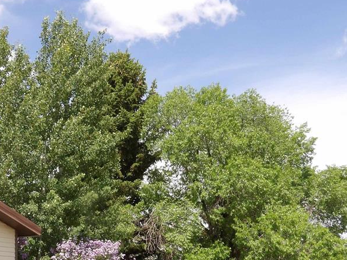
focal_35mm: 57
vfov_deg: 25.1
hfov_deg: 33.6
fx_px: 571
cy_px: 216
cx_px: 125
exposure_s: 1/183
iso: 100
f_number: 7.1
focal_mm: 5.9
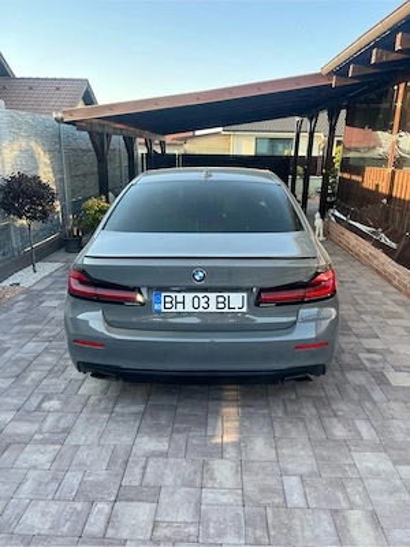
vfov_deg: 67.3
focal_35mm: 26
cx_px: 205
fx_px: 411
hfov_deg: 53.1
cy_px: 274
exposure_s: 1/248
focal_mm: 5.1
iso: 50
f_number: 1.6
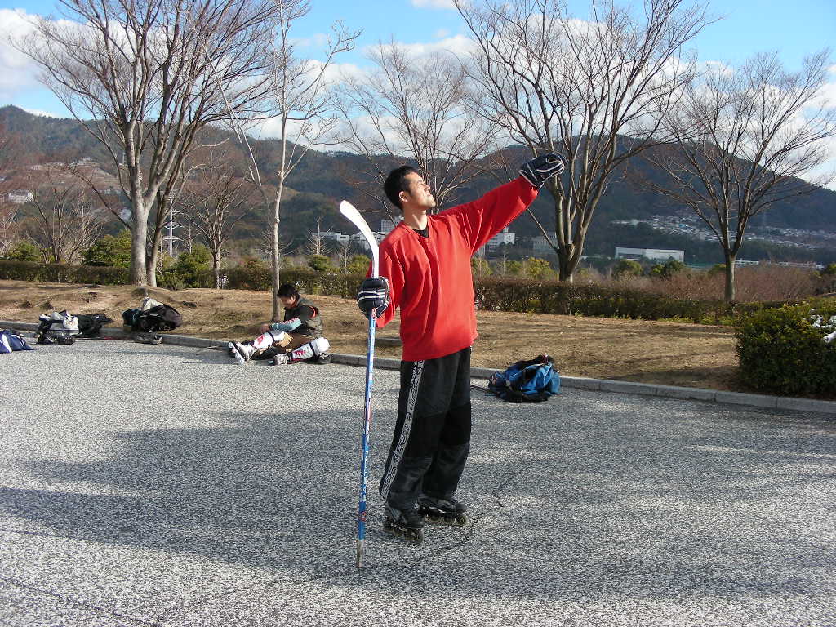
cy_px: 314
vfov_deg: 37.7
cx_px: 418
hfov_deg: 49.0
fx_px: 918
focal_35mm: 38
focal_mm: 6.3
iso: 50
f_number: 4
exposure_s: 1/282
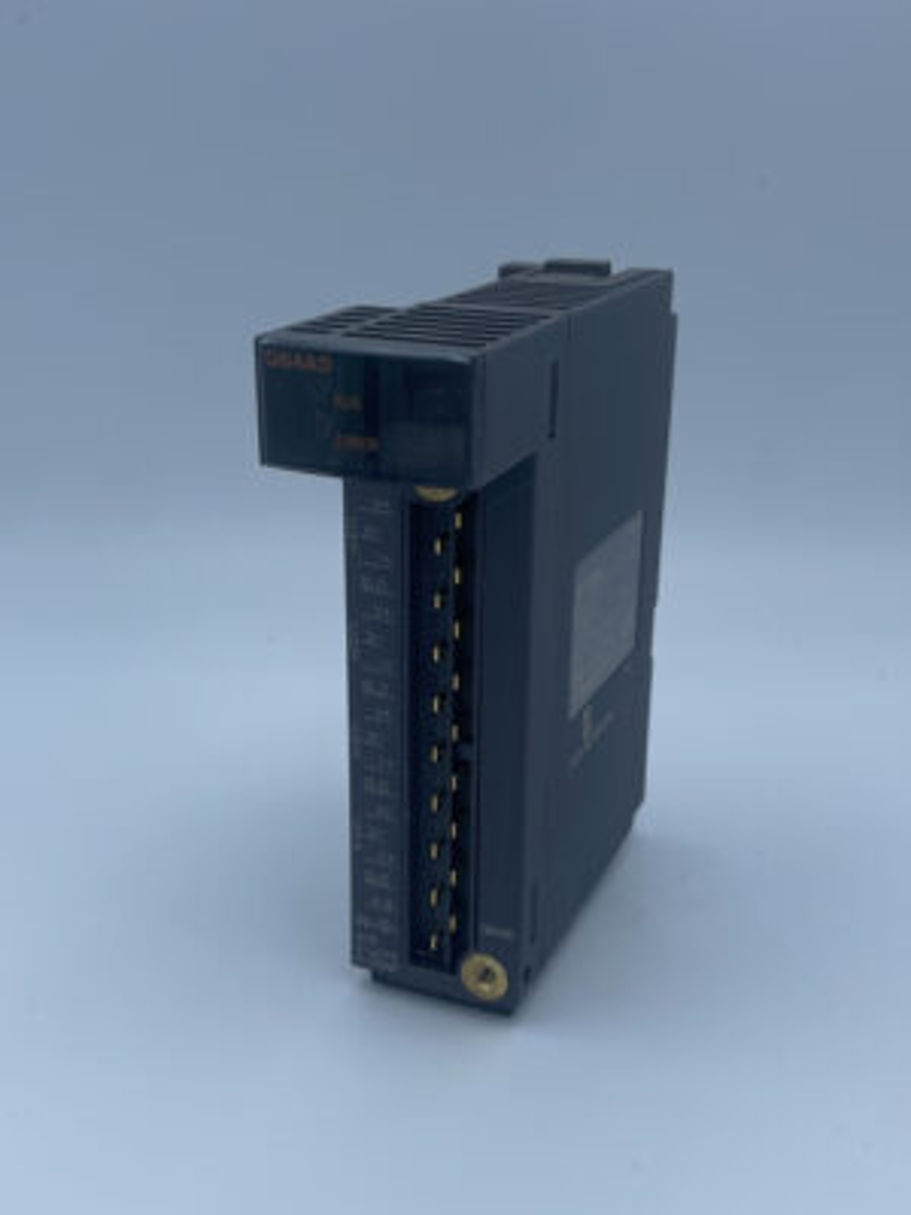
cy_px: 608
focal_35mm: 26
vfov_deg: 67.3
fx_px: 912
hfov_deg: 53.1
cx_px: 456
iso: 32
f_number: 1.6
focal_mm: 4.2
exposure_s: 1/1949
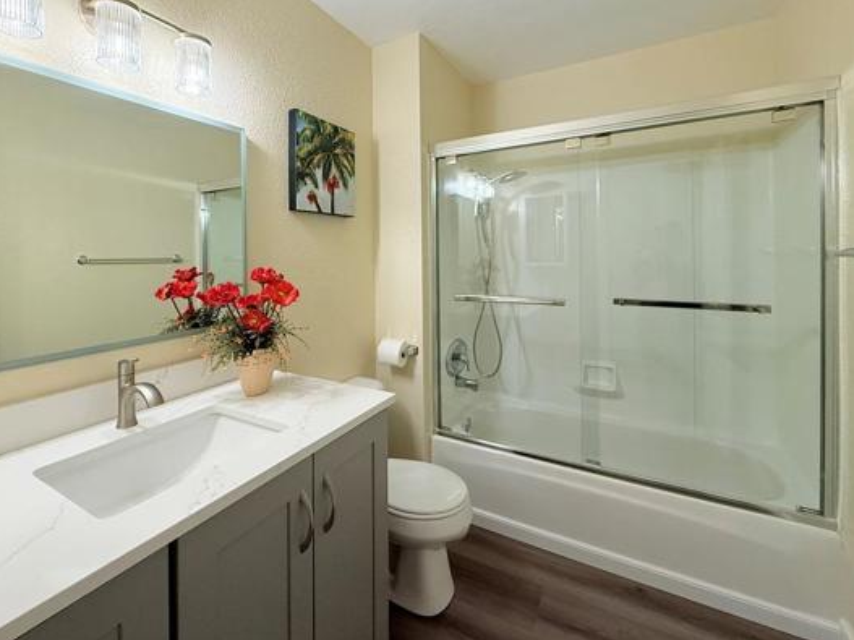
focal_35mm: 17
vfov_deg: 73.9
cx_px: 382
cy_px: 256
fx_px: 419
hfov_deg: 90.7
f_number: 2.2
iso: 320
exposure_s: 1/120
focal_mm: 2.22
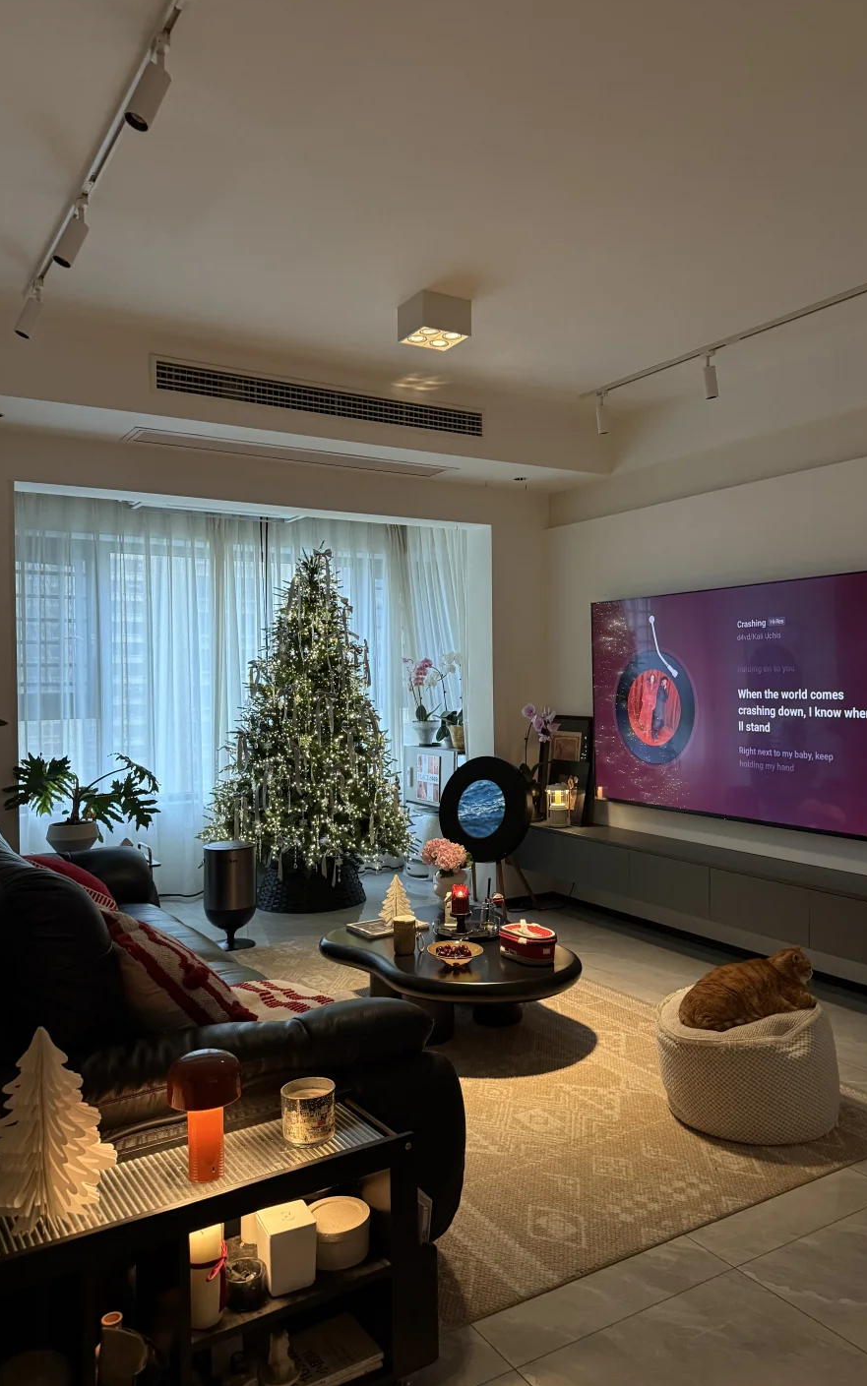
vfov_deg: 70.4
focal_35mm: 26
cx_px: 481
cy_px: 680
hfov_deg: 47.5
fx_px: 983
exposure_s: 1/57
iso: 320
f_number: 1.78
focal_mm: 6.76
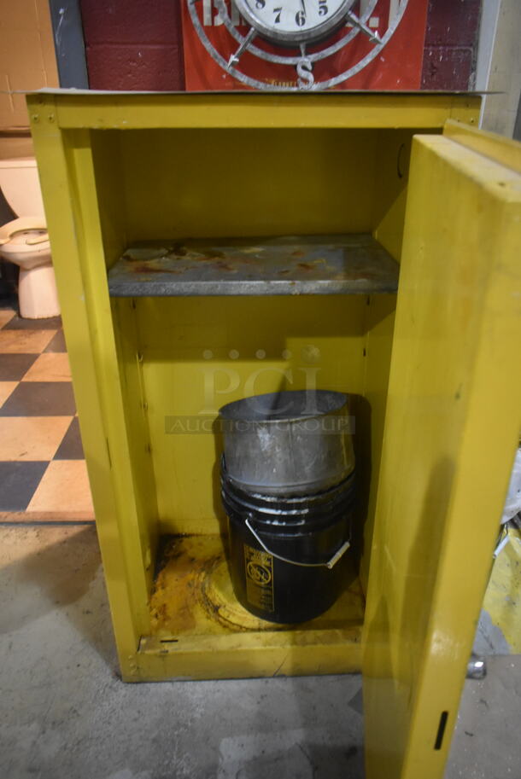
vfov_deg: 67.3
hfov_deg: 48.0
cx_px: 260
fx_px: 585
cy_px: 390
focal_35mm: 27
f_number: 3.5
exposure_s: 1/20
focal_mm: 18
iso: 3200
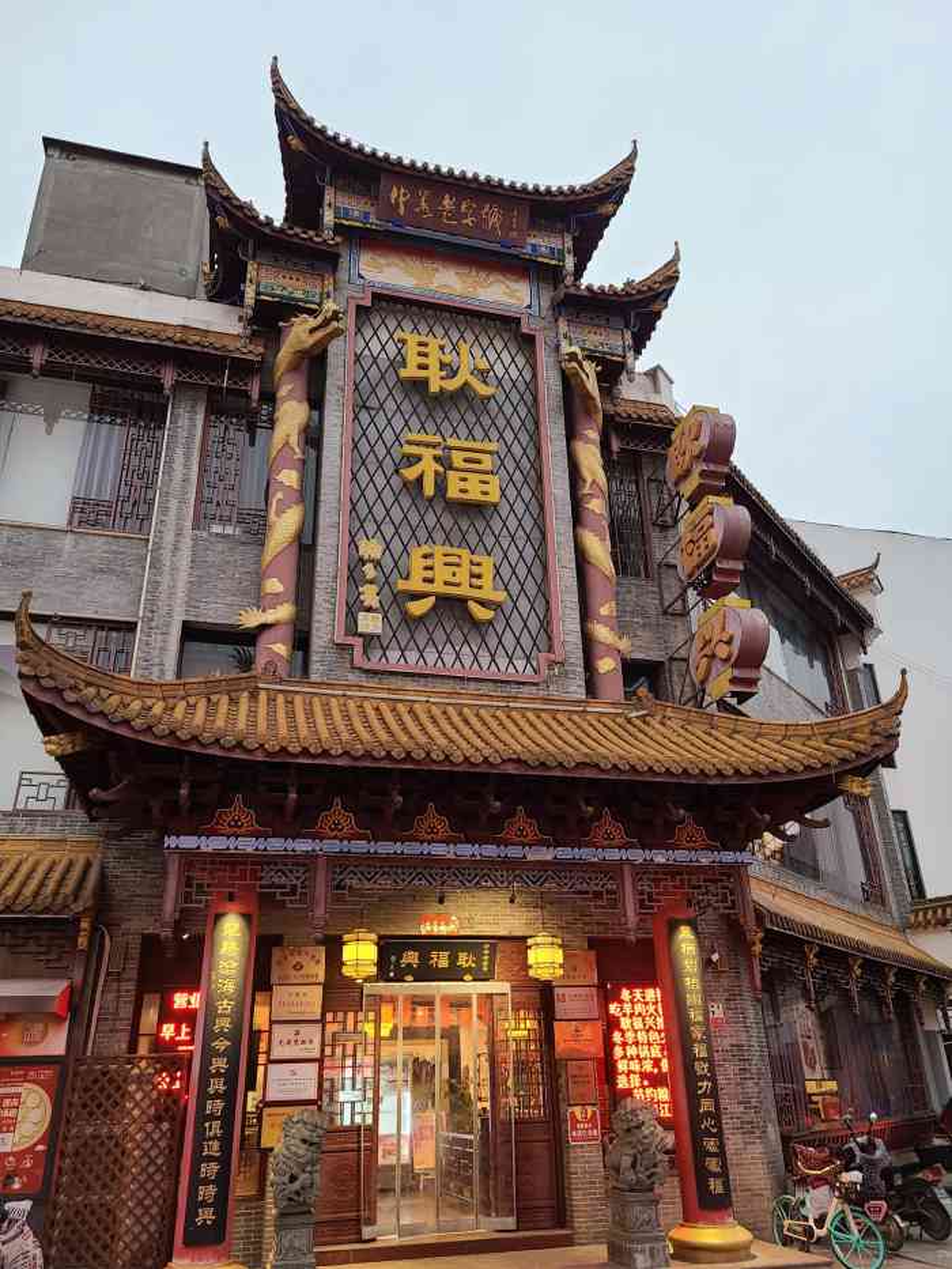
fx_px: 953
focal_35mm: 26
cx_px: 476
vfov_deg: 67.3
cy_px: 634
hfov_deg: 53.1
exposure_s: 1/50
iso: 160
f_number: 1.8
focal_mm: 5.4
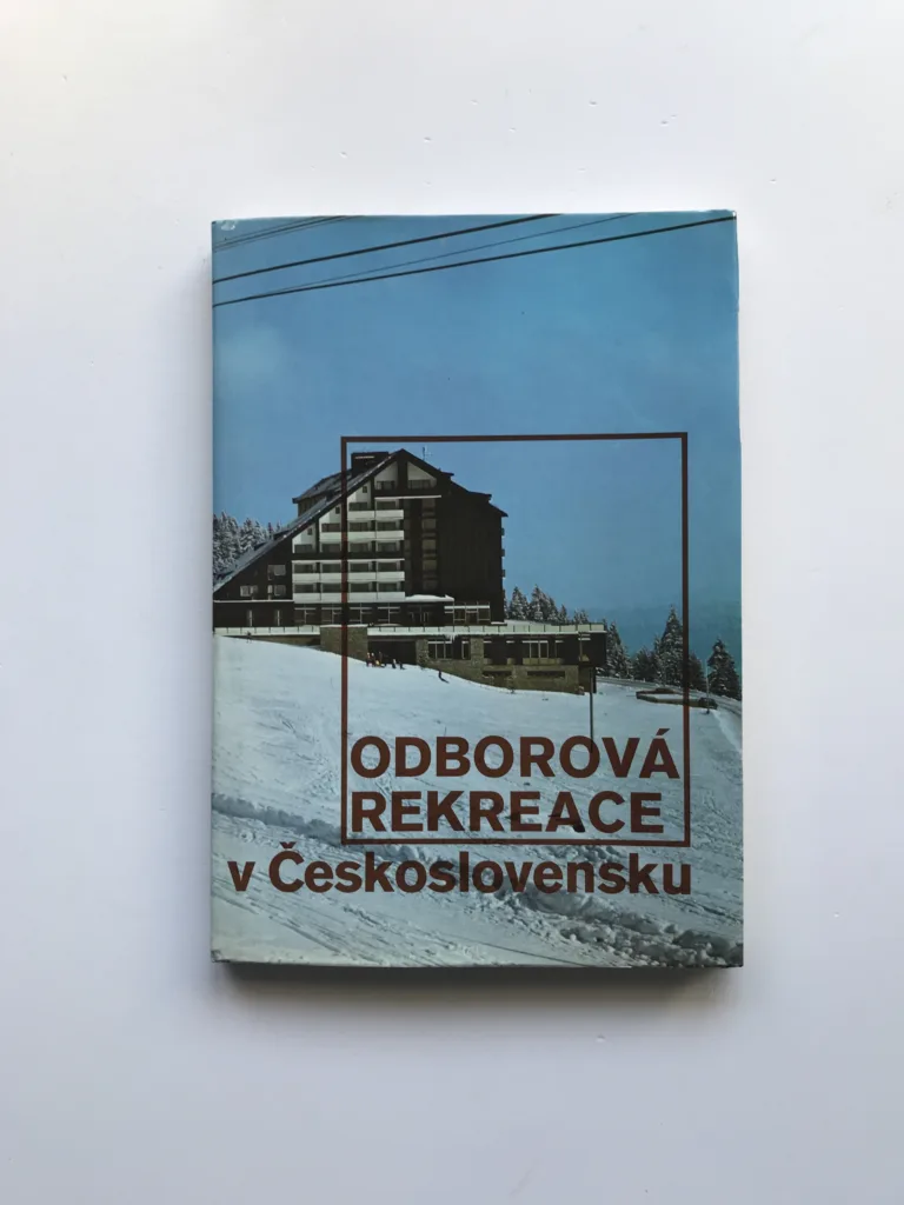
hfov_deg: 49.7
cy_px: 602
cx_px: 452
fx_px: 975
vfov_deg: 63.4
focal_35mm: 28
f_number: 1.8
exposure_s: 1/55
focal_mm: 3.99
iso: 25
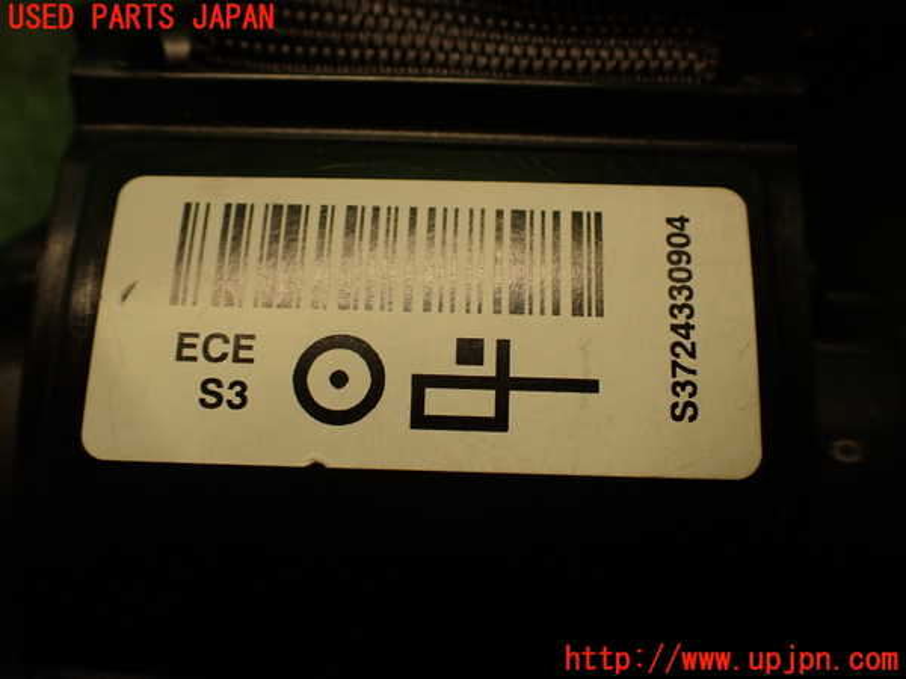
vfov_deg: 44.2
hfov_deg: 56.8
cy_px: 340
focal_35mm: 32
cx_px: 453
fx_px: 838
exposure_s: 1/60
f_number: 2.4
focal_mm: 5.79
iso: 160
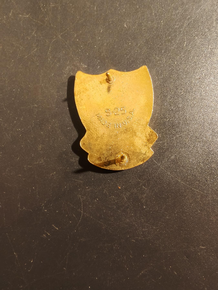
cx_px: 109
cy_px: 145
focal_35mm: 23
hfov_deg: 58.9
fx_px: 193
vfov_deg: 73.9
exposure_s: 1/50
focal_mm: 2.32
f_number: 2
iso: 500
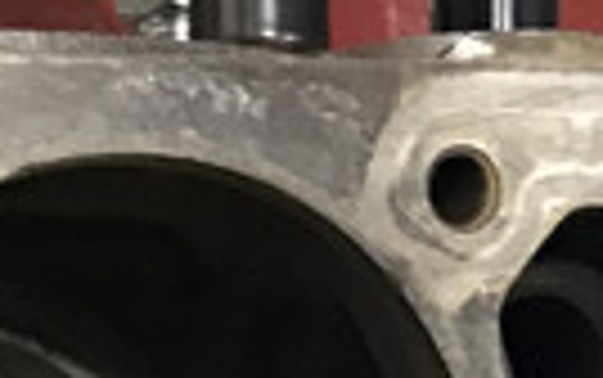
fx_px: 2911
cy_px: 1390
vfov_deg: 6.4
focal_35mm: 177
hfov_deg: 11.8
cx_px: 166
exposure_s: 1/6
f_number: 1.8
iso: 100
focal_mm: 3.99
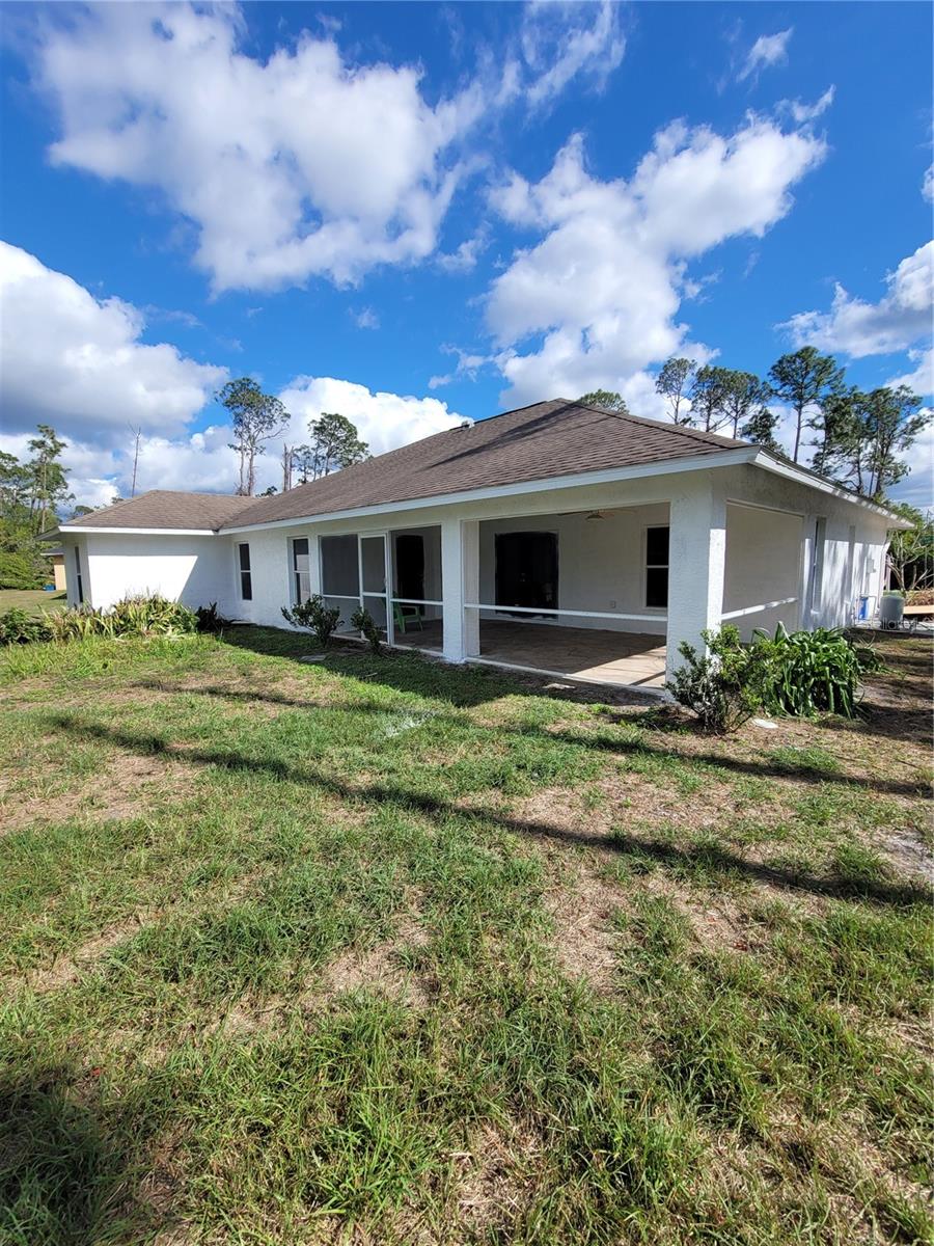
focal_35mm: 13
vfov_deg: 106.2
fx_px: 468
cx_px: 467
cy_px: 623
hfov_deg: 89.9
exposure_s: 1/1962
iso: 64
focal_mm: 2.2
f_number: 2.2
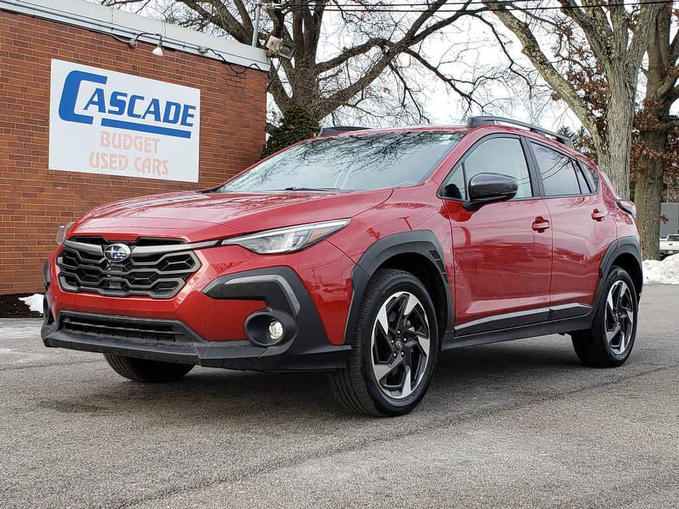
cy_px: 254
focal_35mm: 26
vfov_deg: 53.1
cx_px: 340
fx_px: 510
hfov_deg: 67.3
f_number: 2.4
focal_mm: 4.3
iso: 50
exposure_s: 1/316
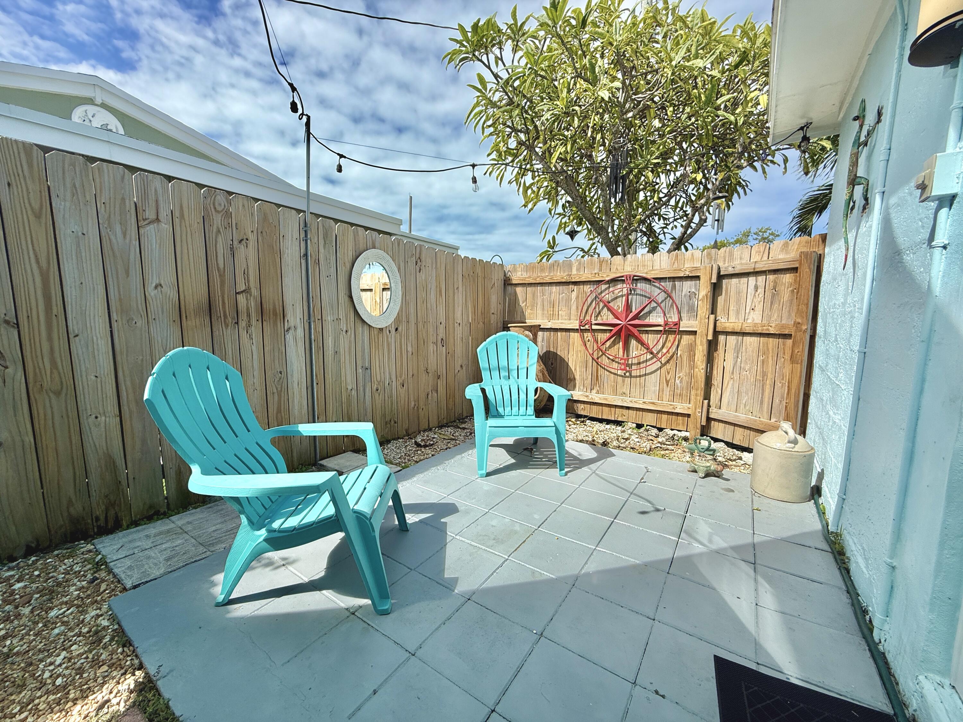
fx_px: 389
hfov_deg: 102.1
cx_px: 482
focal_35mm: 14
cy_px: 361
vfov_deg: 85.7
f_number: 2.2
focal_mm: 2.22
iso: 50
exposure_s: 1/1961
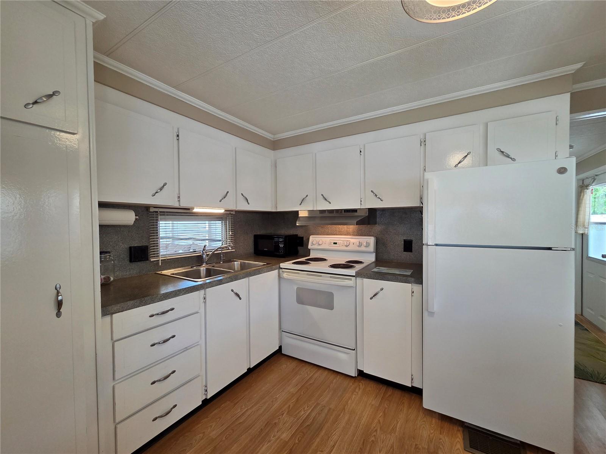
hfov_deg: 106.2
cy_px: 227
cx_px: 303
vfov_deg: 89.9
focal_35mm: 13
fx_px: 228
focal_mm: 2.2
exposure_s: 1/120
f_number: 2.2
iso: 200
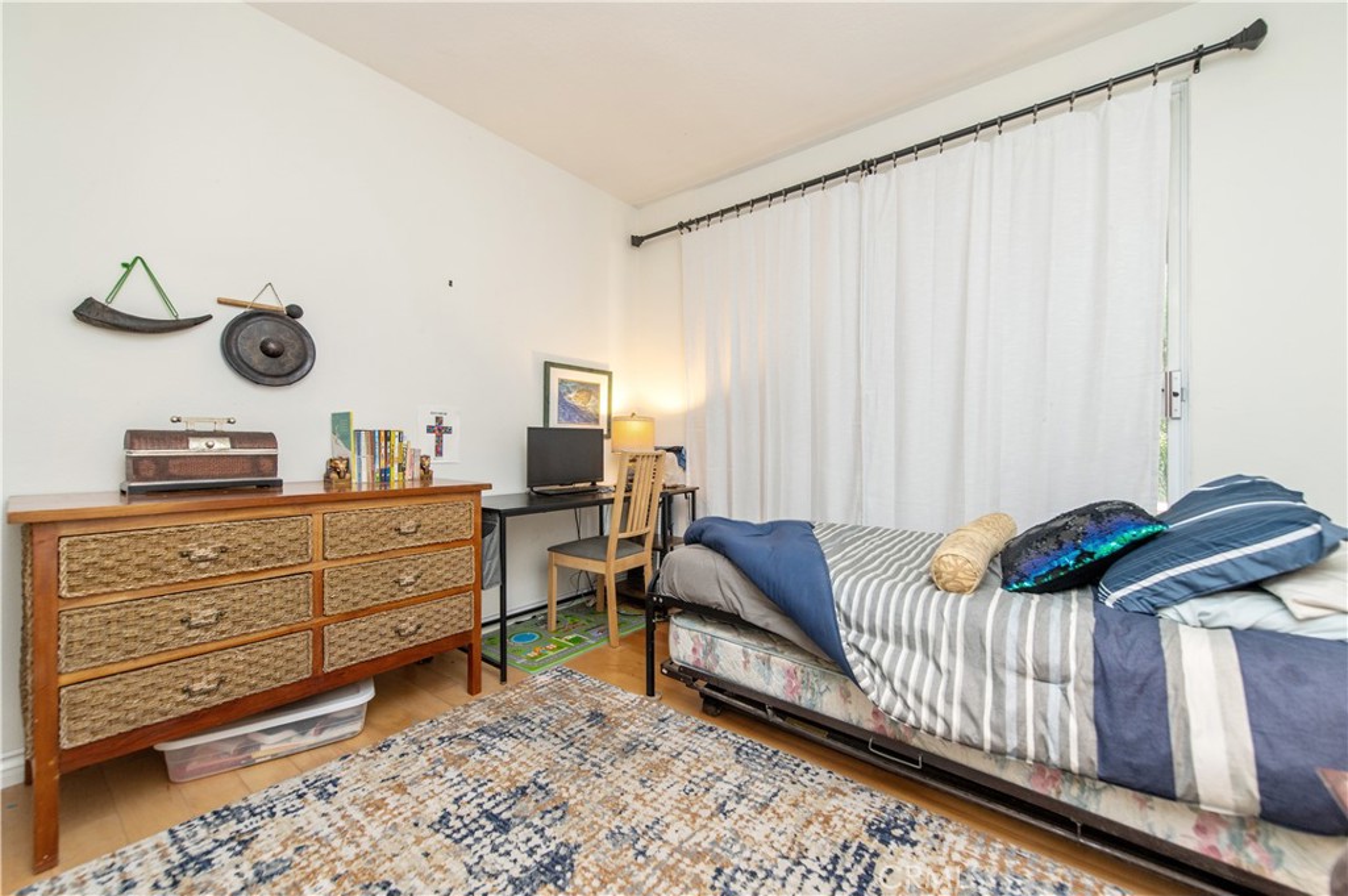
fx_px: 524
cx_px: 674
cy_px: 448
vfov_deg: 81.1
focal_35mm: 14
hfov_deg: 104.3
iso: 1100
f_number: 4
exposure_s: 1/60
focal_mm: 14
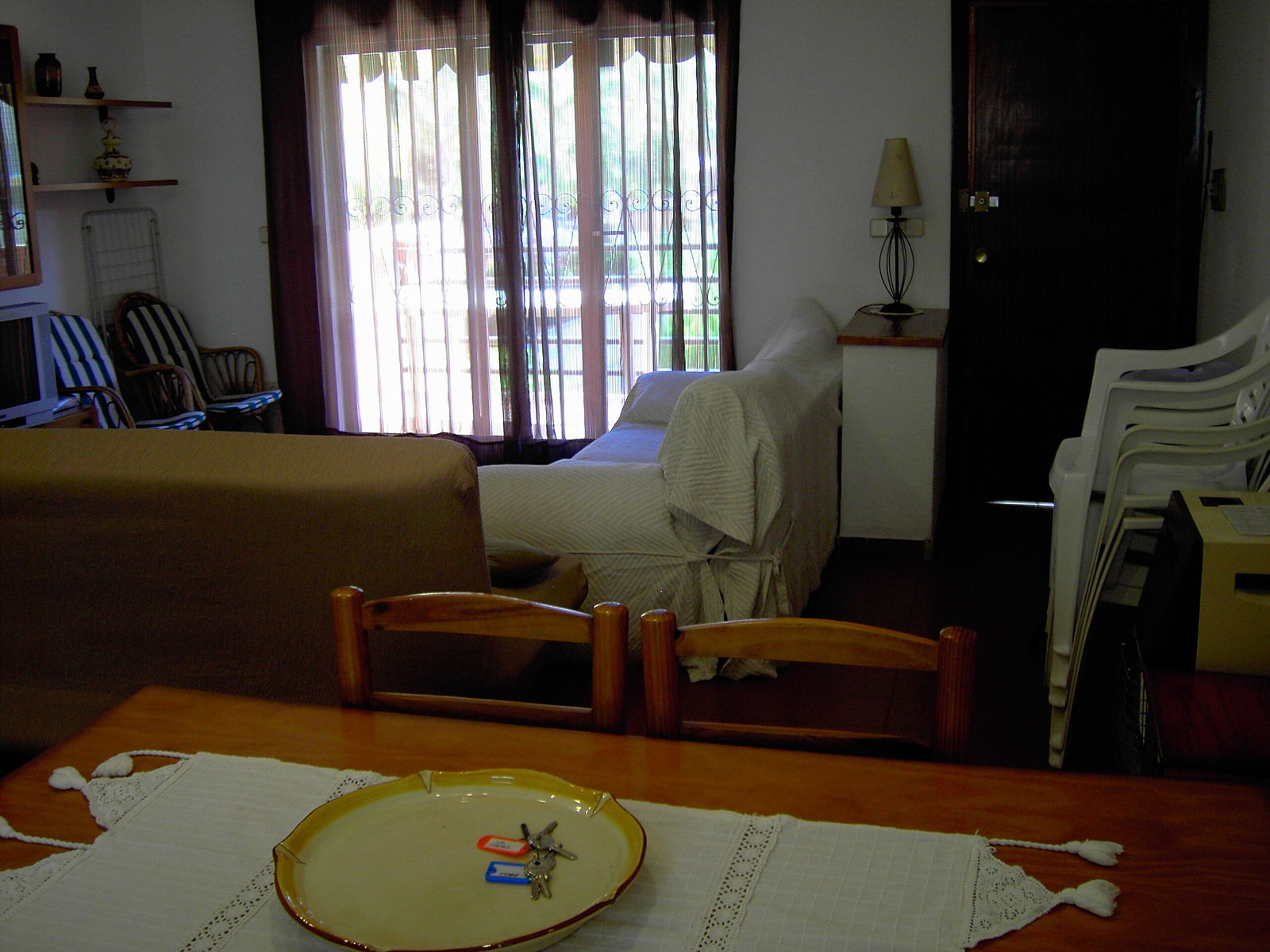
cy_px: 476
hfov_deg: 52.6
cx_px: 635
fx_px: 1284
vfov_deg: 40.7
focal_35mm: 35
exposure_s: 1/30
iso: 160
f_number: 2.8
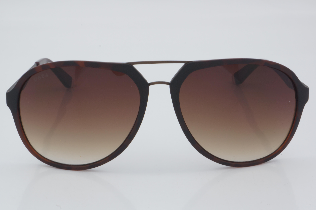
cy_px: 105
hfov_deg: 24.6
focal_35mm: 82
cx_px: 158
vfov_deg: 16.6
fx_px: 724
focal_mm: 55
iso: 100
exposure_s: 1/3
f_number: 32
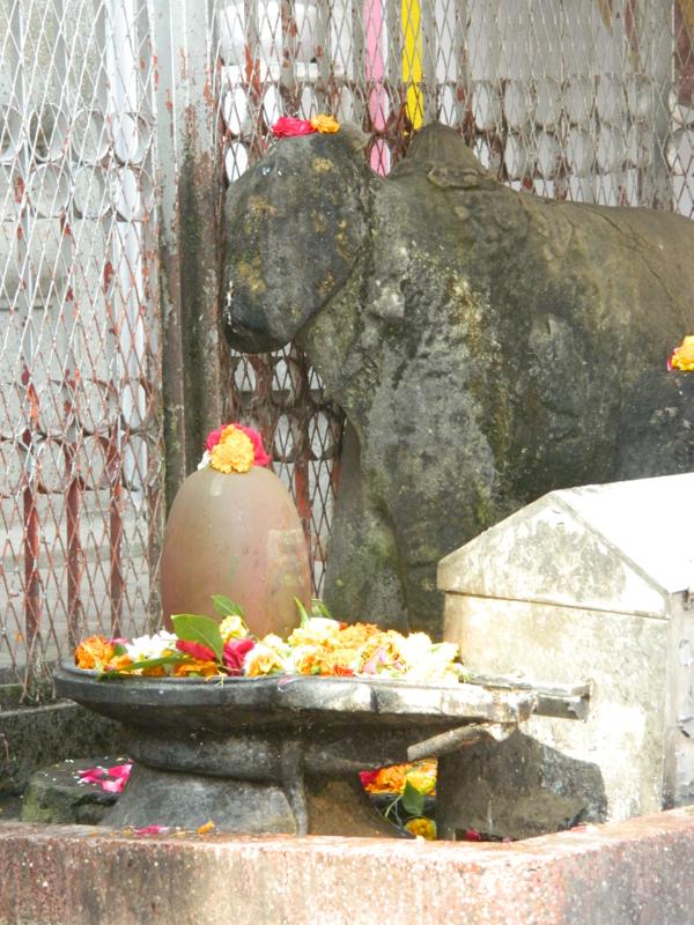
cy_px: 462
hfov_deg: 8.4
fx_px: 4731
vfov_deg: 11.2
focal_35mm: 177
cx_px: 347
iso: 400
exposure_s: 1/160
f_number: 5.1
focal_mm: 31.8
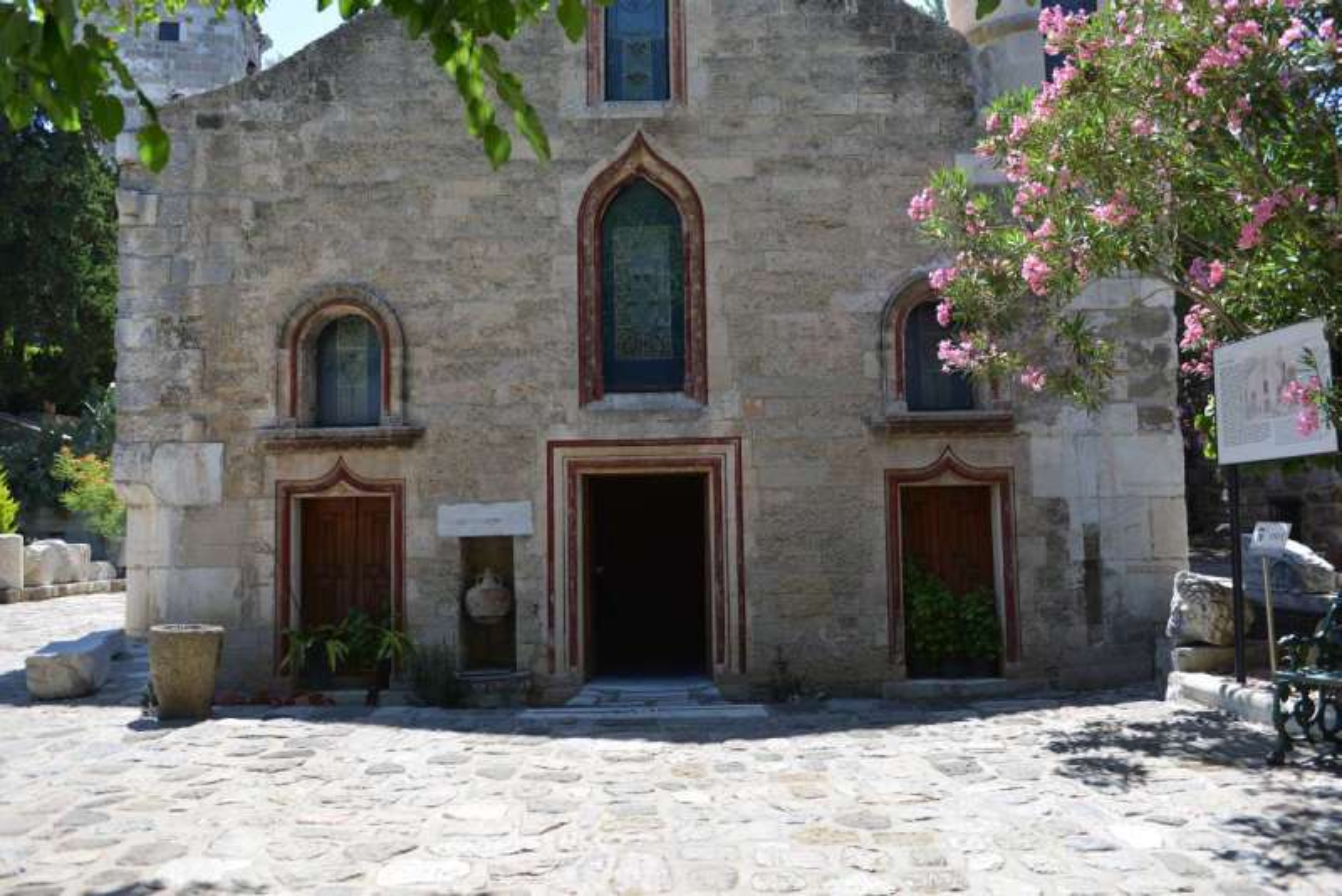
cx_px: 671
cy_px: 448
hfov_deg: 63.6
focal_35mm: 29
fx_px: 1081
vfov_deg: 45.0
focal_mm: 29
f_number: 4
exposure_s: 1/160
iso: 100
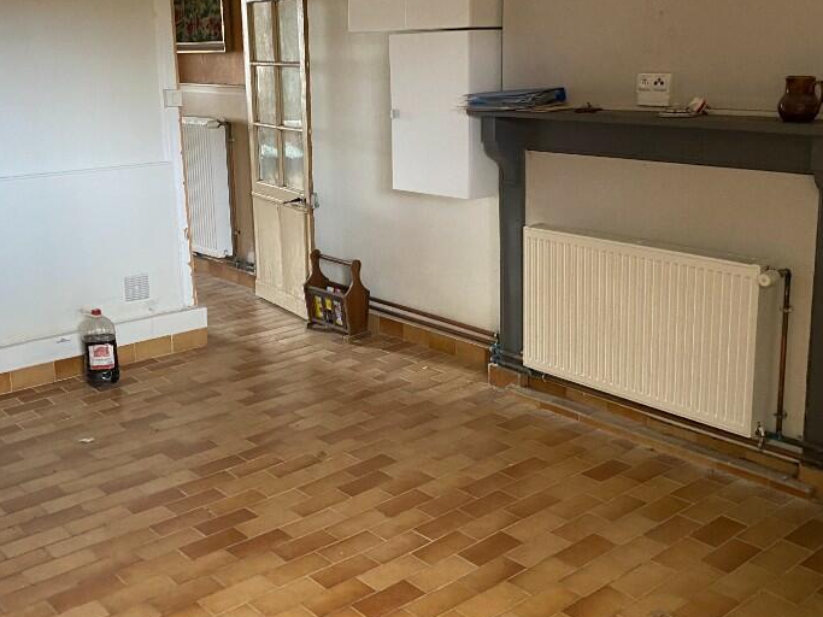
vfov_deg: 36.7
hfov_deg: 47.9
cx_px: 400
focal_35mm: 39
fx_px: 927
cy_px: 247
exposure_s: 1/37
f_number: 1.8
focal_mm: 4.25
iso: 640
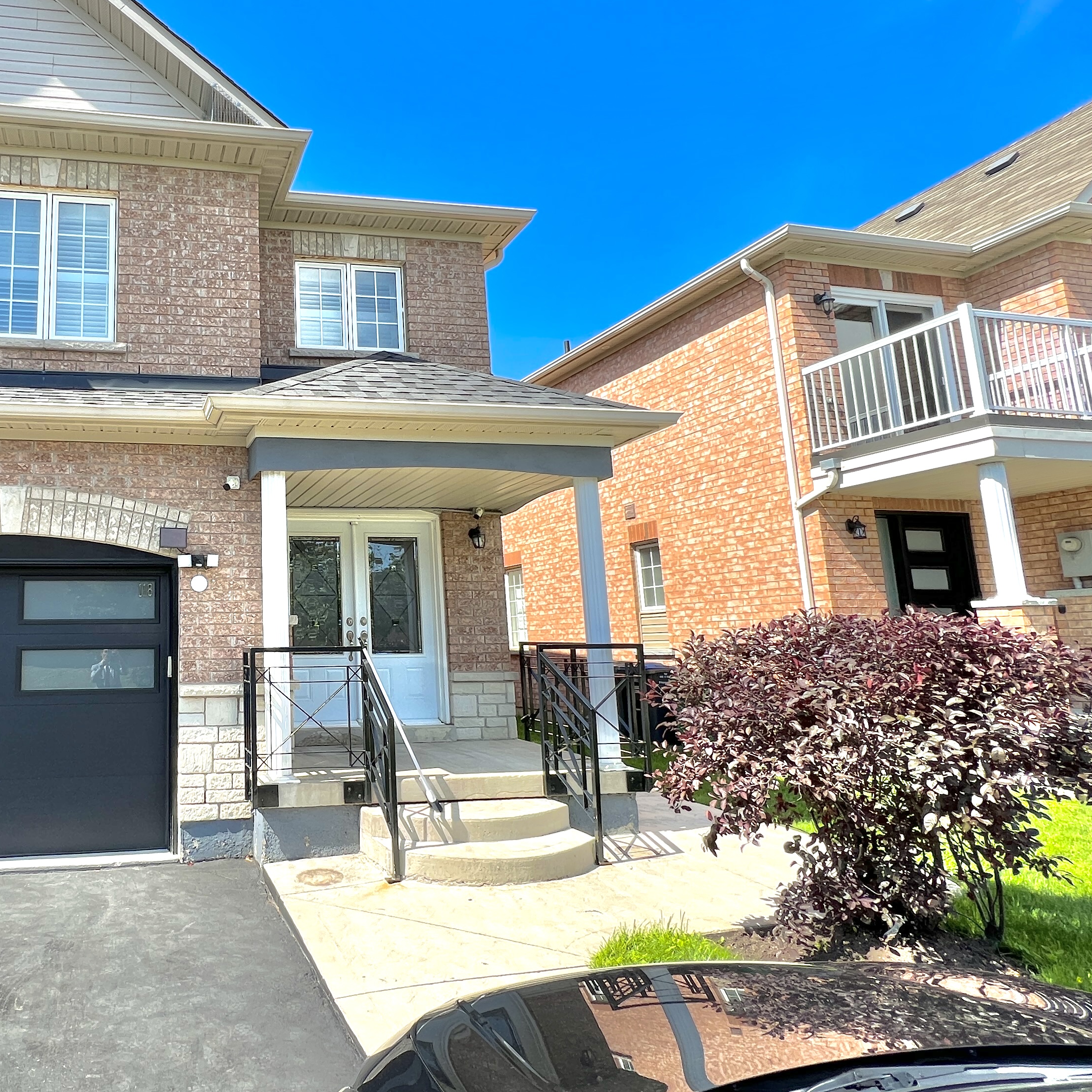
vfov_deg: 72.1
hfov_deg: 66.3
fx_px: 749
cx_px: 236
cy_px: 510
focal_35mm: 21
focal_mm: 1.57
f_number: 1.8
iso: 32
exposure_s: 1/713
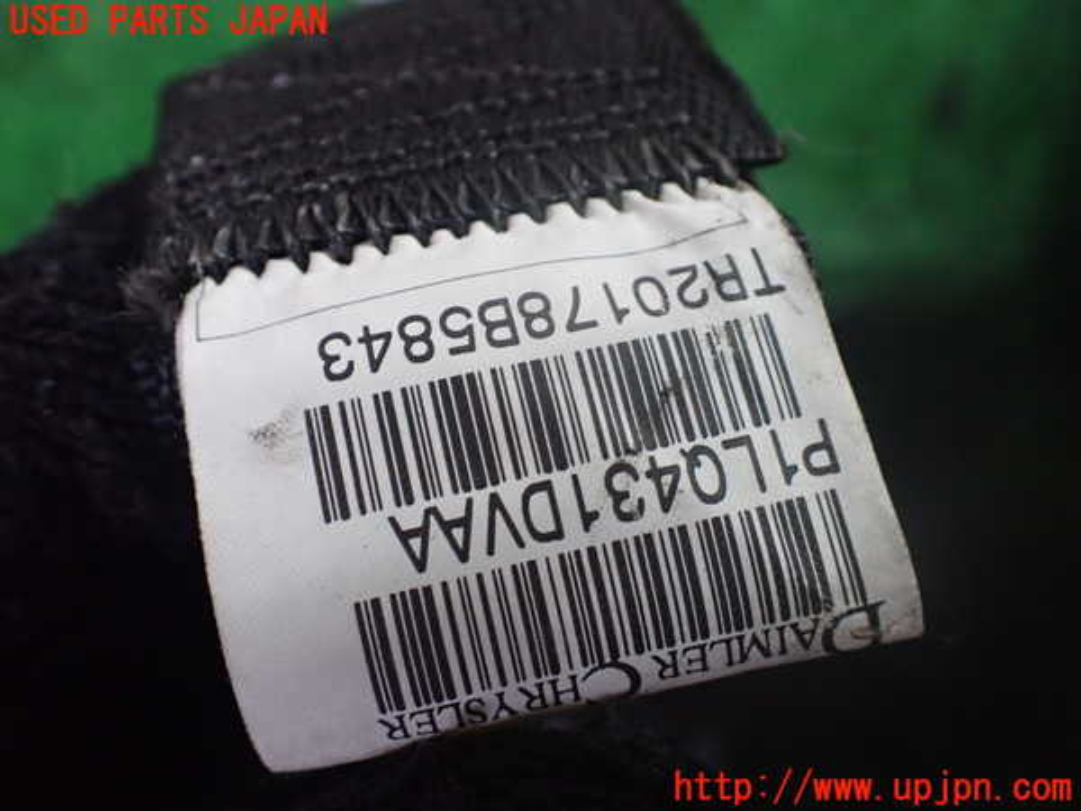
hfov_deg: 60.0
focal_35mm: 30
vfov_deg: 46.8
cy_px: 406
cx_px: 540
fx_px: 937
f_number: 2.3
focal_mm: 5.4
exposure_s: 1/80
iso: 800
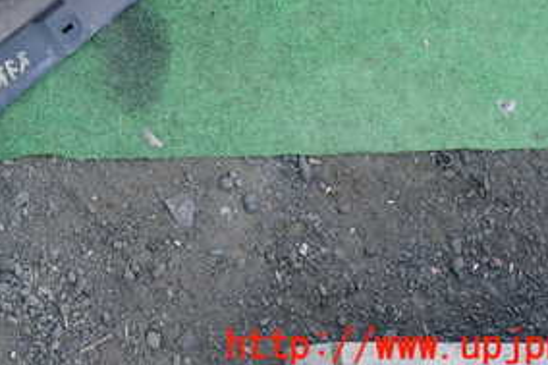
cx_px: 83
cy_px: -64
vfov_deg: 19.5
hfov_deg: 29.6
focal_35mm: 66
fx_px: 1004
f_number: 3.2
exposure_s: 1/100
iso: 100
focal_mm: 5.4
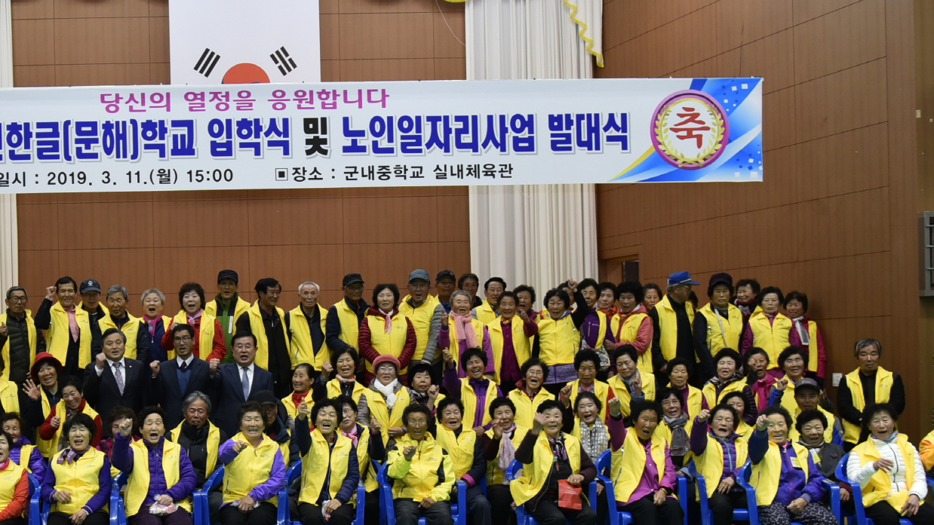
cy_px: 368
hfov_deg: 42.0
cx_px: 268
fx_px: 1189
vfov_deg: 24.7
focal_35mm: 48
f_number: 4.5
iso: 1000
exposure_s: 1/125
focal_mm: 27
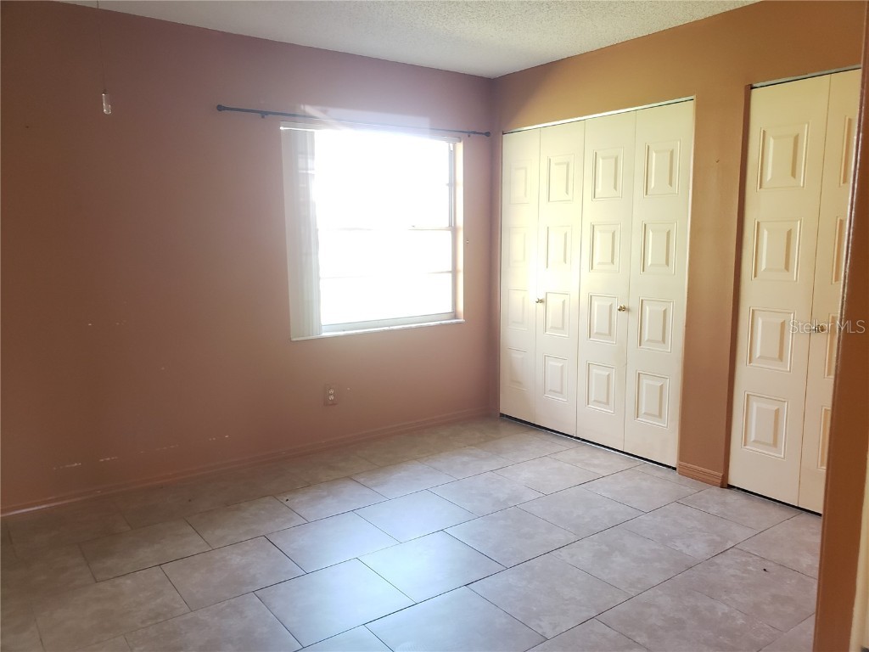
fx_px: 653
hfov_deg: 67.3
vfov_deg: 53.1
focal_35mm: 26
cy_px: 326
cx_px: 434
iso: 250
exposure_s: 1/30
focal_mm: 4.3
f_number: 2.4
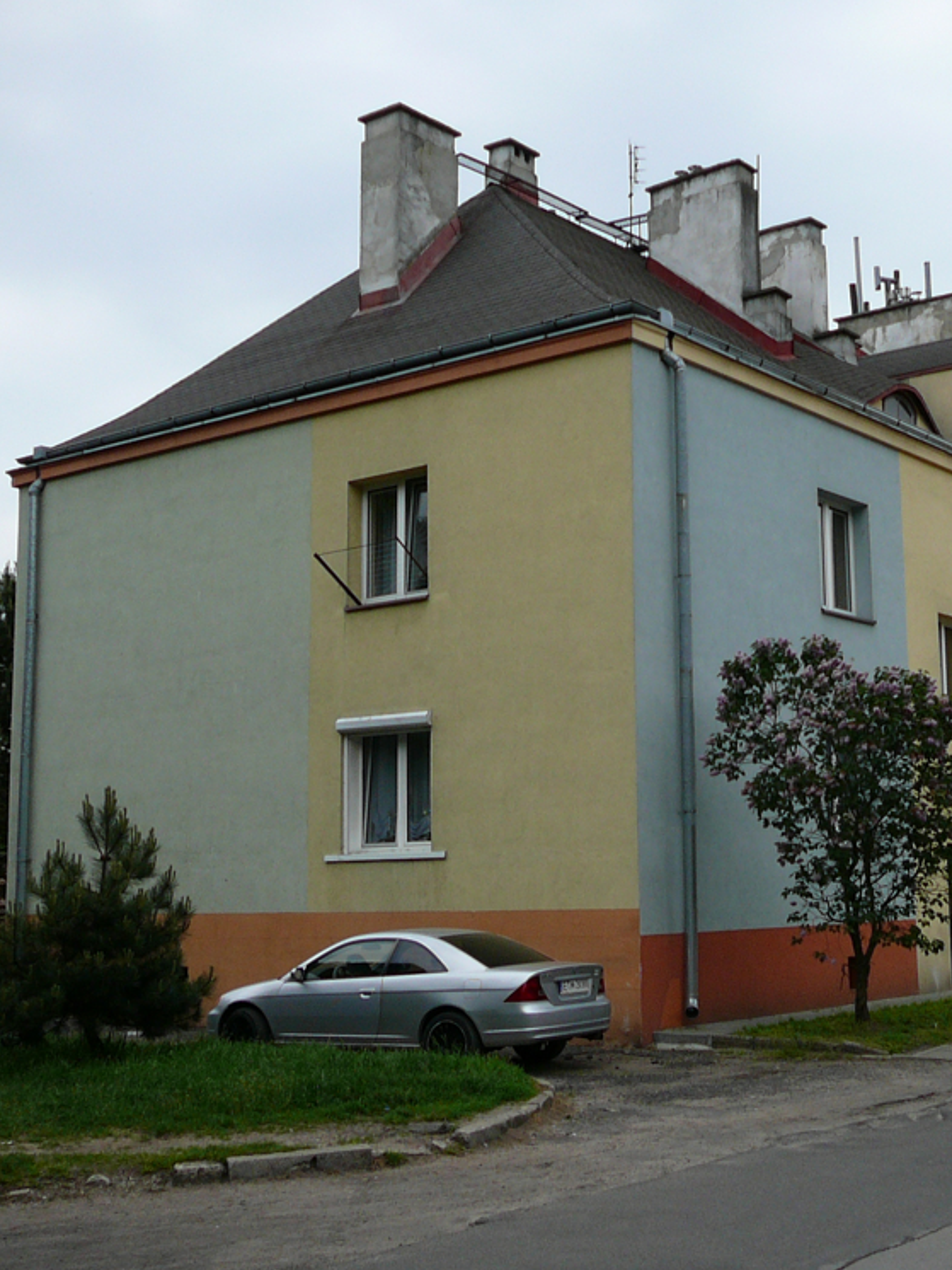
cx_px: 719
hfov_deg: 30.4
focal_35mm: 47
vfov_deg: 40.4
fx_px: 1723
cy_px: 634
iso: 80
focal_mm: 5.2
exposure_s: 1/1000
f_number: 2.8
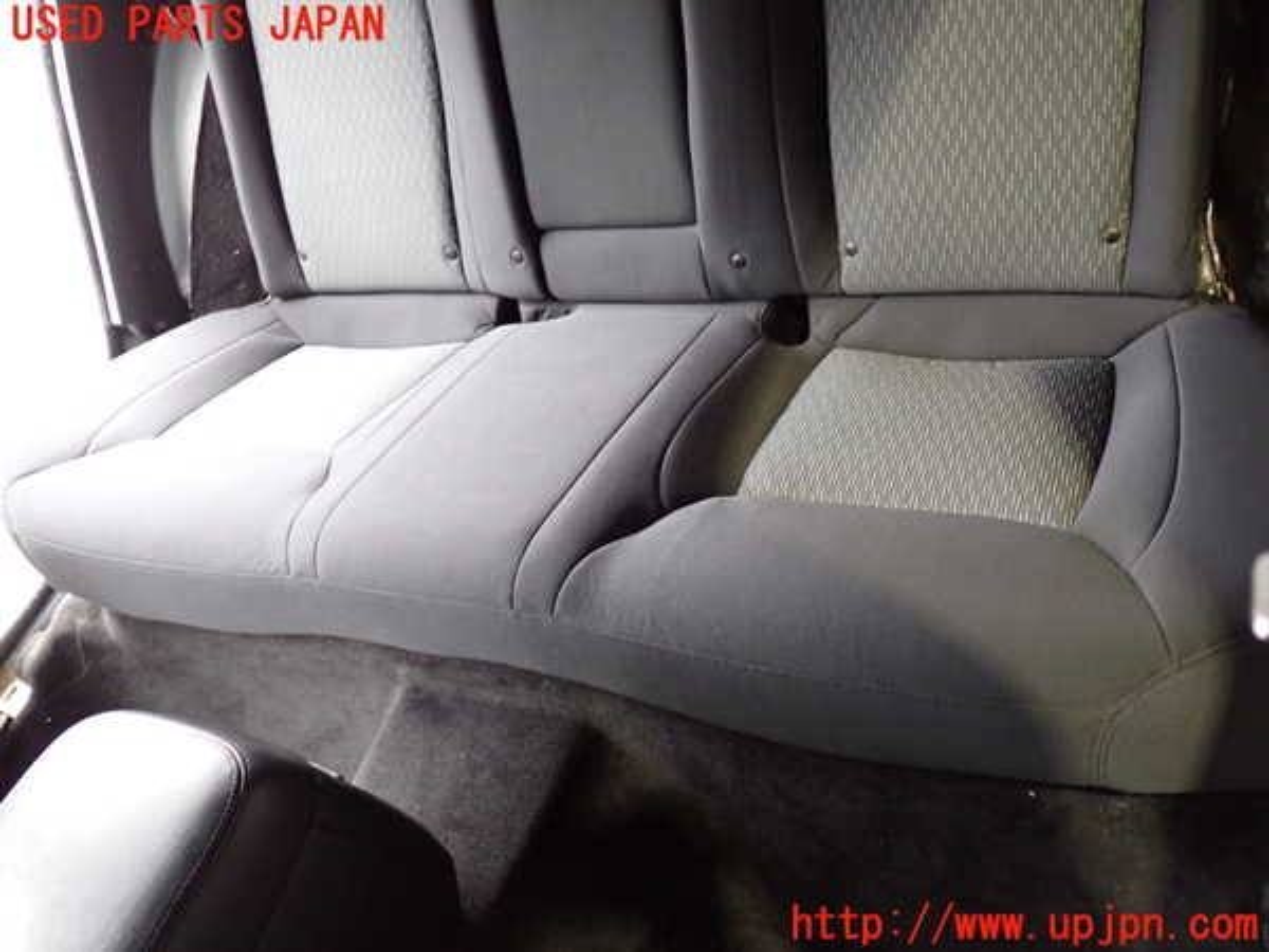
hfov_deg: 60.0
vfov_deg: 46.8
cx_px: 634
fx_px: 1100
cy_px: 476
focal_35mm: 30
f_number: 2.3
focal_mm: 5.4
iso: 640
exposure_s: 1/30
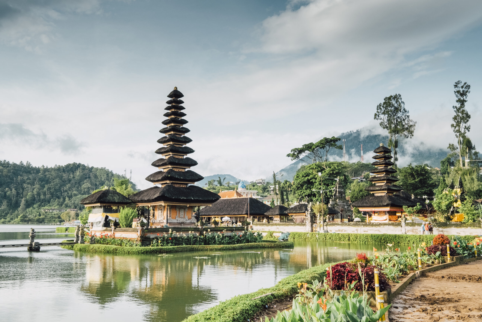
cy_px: 161
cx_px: 241
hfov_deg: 57.2
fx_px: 442
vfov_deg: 40.0
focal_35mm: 33
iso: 1000
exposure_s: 1/250
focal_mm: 21.9
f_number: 10
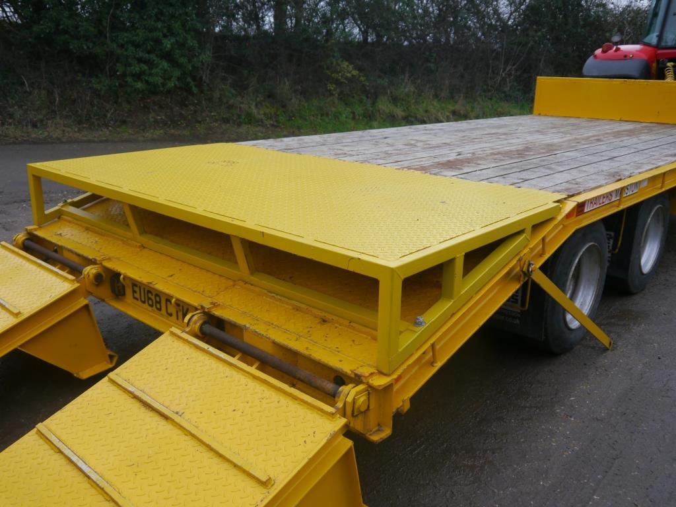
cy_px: 254
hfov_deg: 56.8
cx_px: 338
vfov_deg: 44.2
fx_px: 625
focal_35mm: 32
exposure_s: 1/60
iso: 200
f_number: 3.9
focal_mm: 16
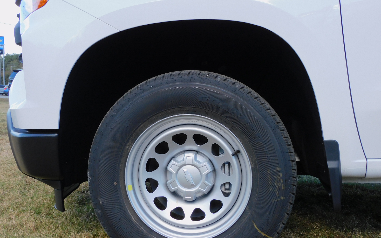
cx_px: 189
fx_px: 561
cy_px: 135
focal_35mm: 54
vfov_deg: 24.0
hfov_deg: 37.5
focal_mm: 9
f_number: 4
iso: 125
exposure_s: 1/250
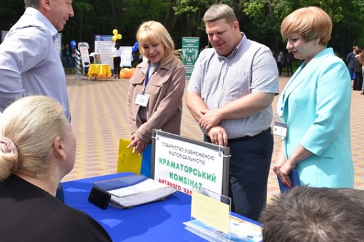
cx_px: 150
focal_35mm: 45
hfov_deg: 43.5
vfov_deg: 29.6
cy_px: 80
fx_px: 455
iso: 200
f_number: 10
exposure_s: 1/400
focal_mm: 22
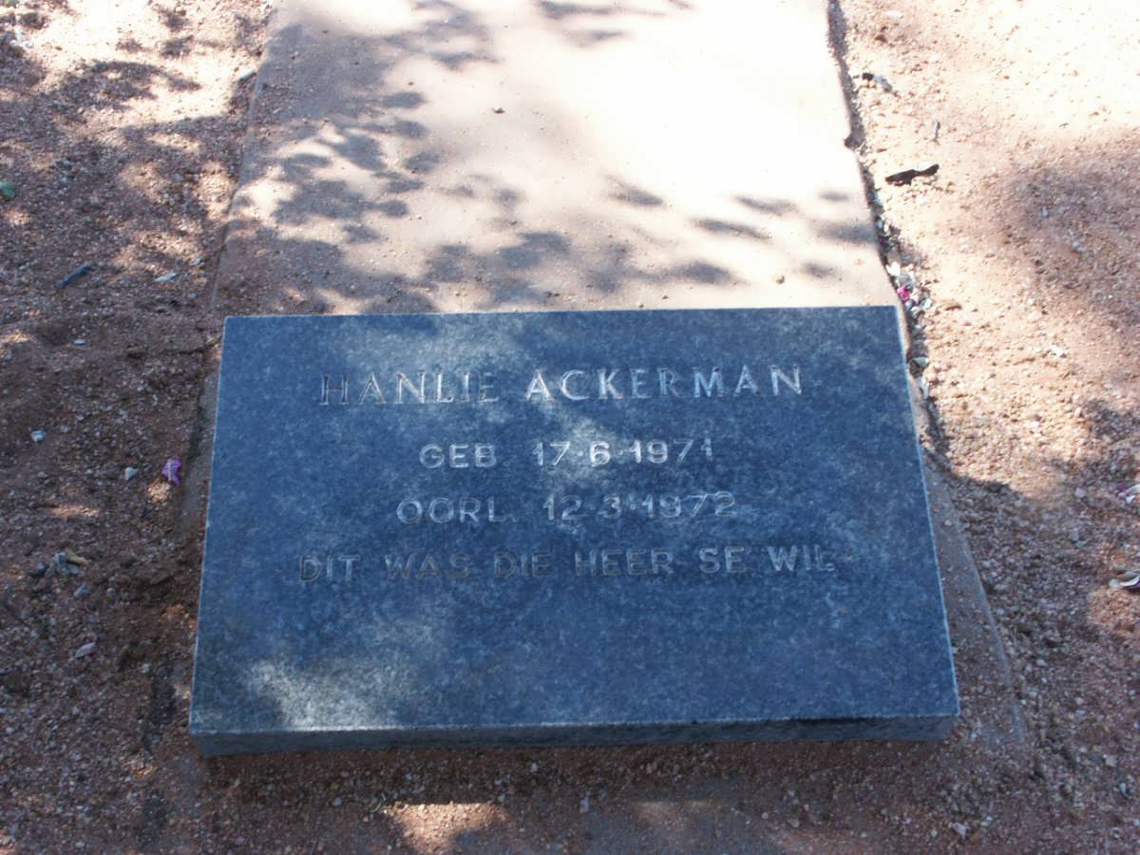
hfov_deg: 49.0
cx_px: 570
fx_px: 1251
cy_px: 428
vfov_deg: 37.7
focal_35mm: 38
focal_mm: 9.87
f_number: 6.7
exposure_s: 1/45
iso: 100
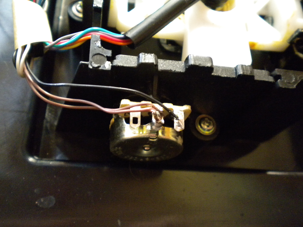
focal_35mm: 35
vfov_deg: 40.7
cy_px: 114
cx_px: 152
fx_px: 306
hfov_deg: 52.6
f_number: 3.1
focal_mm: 6.3
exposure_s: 1/8.8
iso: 769
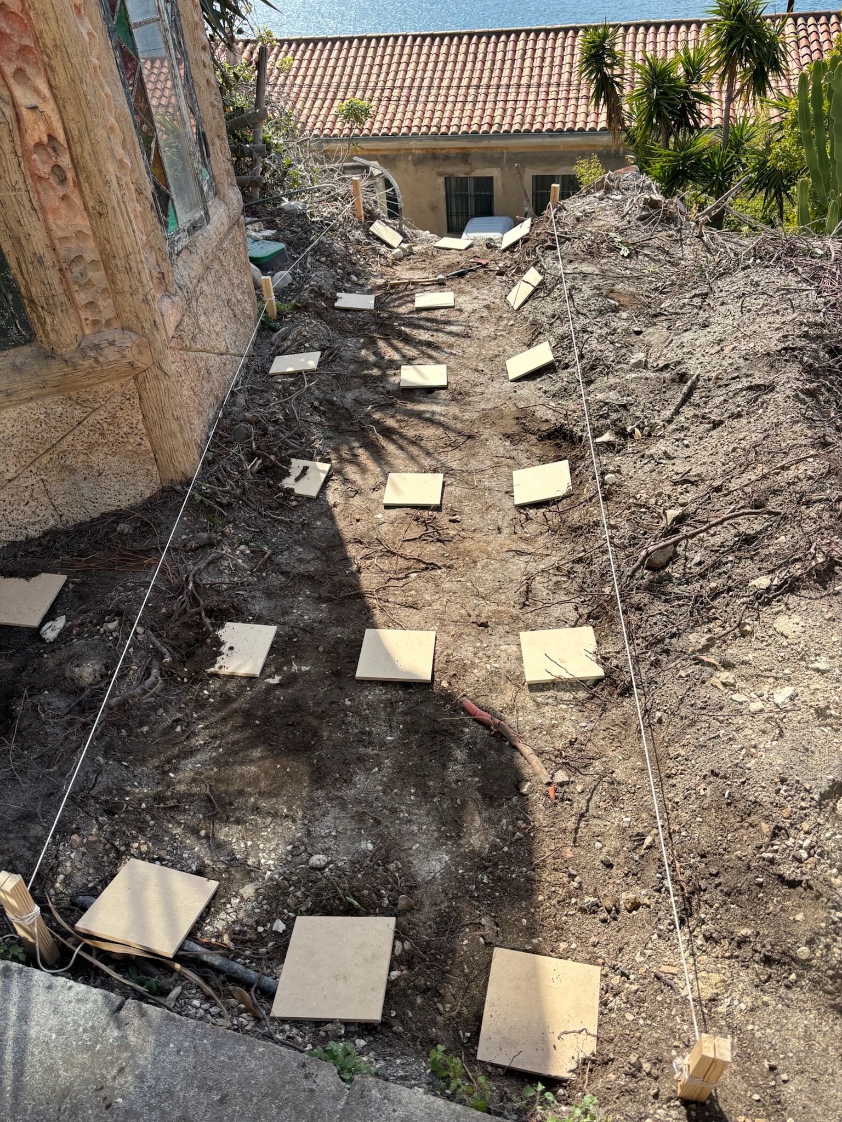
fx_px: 843
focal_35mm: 26
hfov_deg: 53.1
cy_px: 561
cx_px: 421
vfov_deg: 67.3
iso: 50
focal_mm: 5.96
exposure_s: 1/1812
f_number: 1.6
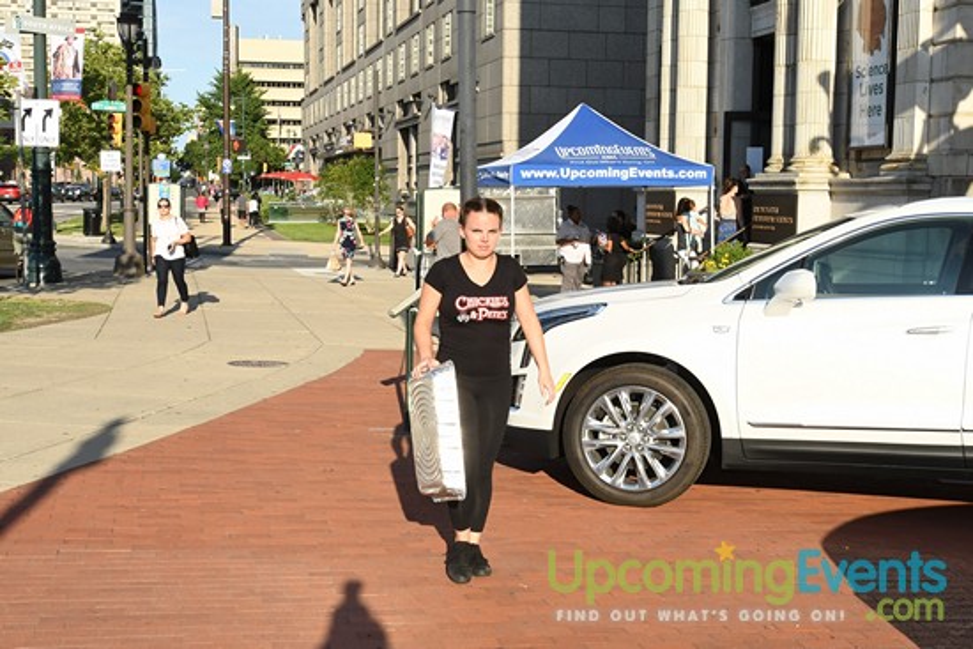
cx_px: 486
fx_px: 1419
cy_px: 324
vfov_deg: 25.8
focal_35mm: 52
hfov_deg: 37.8
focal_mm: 35
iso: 800
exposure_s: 1/500
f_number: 13
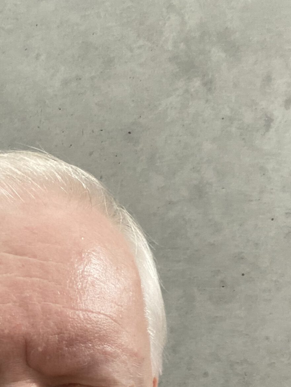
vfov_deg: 26.0
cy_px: 406
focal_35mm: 70
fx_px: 784
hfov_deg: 20.7
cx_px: 37
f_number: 2.2
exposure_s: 1/60
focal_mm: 2.87
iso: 100
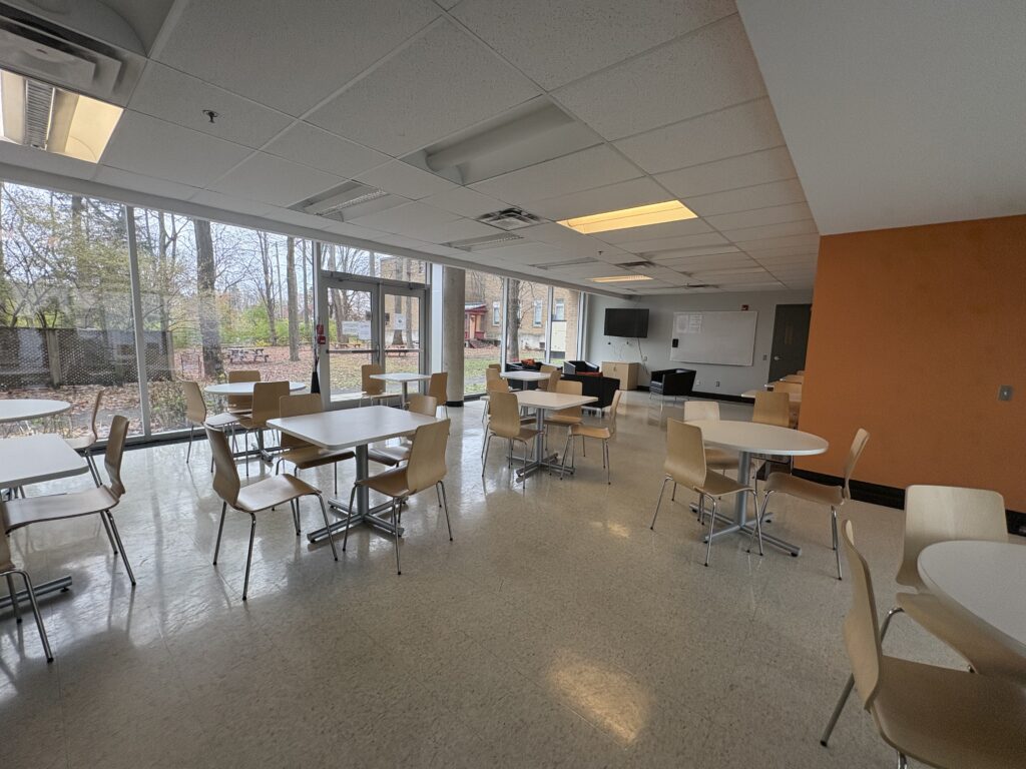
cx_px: 513
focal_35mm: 14
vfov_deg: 85.7
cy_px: 384
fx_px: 415
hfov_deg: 102.1
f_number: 2.2
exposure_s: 1/120
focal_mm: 2.22
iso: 125
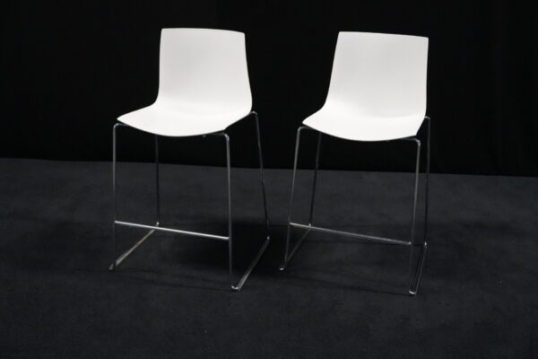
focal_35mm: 39
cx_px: 269
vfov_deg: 34.2
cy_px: 180
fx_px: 583
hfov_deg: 49.6
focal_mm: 39
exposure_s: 1/160
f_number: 4
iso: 12800
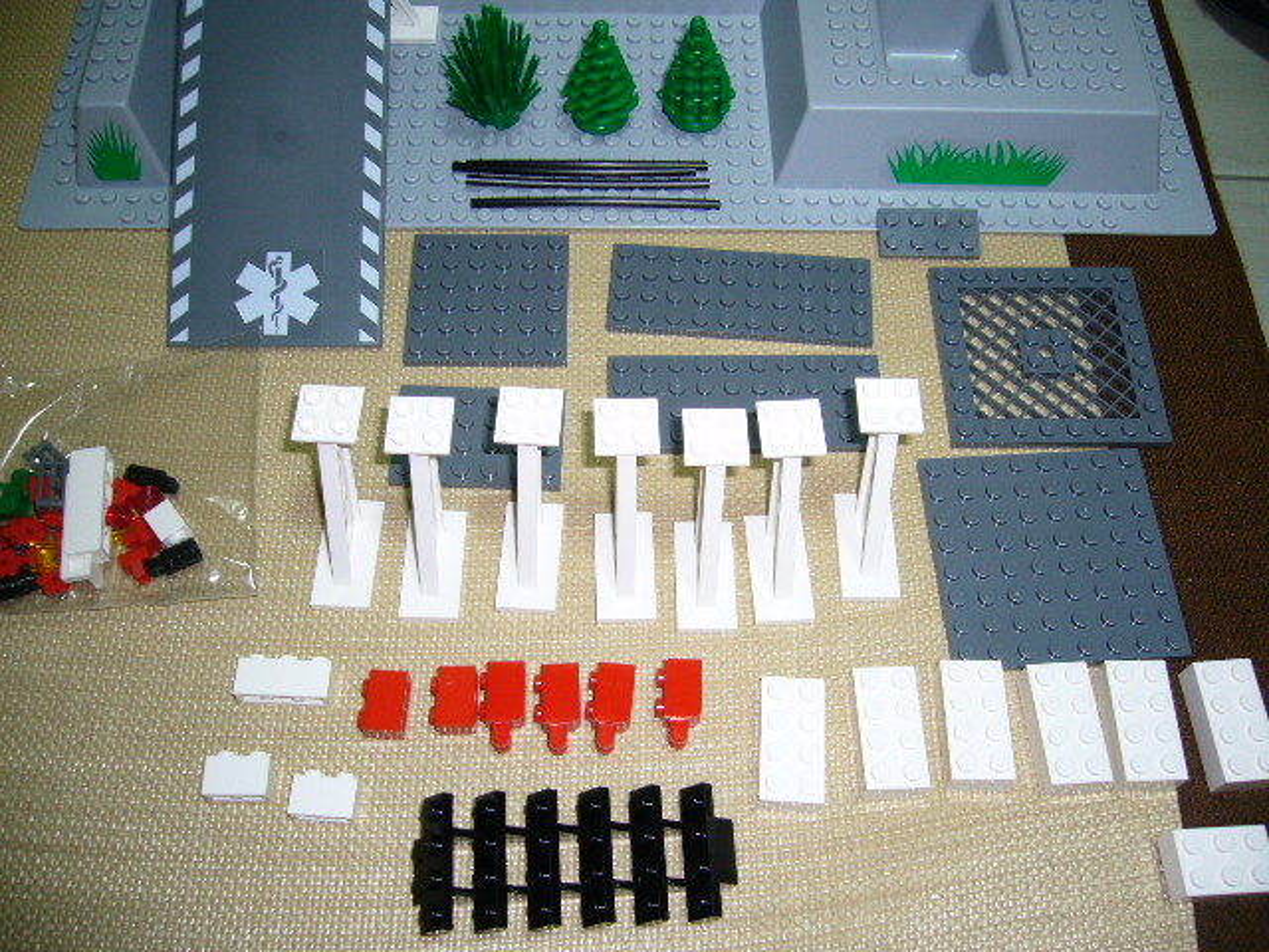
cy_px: 476
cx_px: 634
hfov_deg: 52.6
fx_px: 1283
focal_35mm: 35
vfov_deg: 40.7
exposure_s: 1/8
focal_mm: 5.8
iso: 80
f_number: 2.8
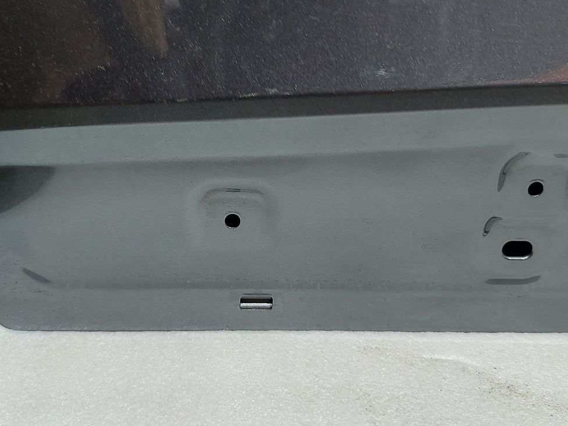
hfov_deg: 53.9
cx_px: 254
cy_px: 158
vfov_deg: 41.5
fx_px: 558
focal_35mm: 34
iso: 200
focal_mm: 5.23
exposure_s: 1/50
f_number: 1.8
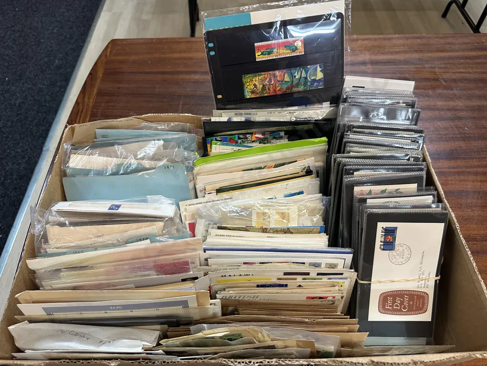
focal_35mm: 24
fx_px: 338
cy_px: 183
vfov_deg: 56.8
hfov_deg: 71.6
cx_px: 244
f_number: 1.78
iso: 200
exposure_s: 1/100
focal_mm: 6.86
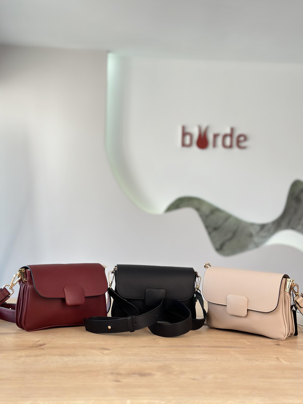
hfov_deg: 30.3
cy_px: 202
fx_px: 560
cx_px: 152
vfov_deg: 39.7
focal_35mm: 48
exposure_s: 1/279
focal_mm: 6.86
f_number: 1.78
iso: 80
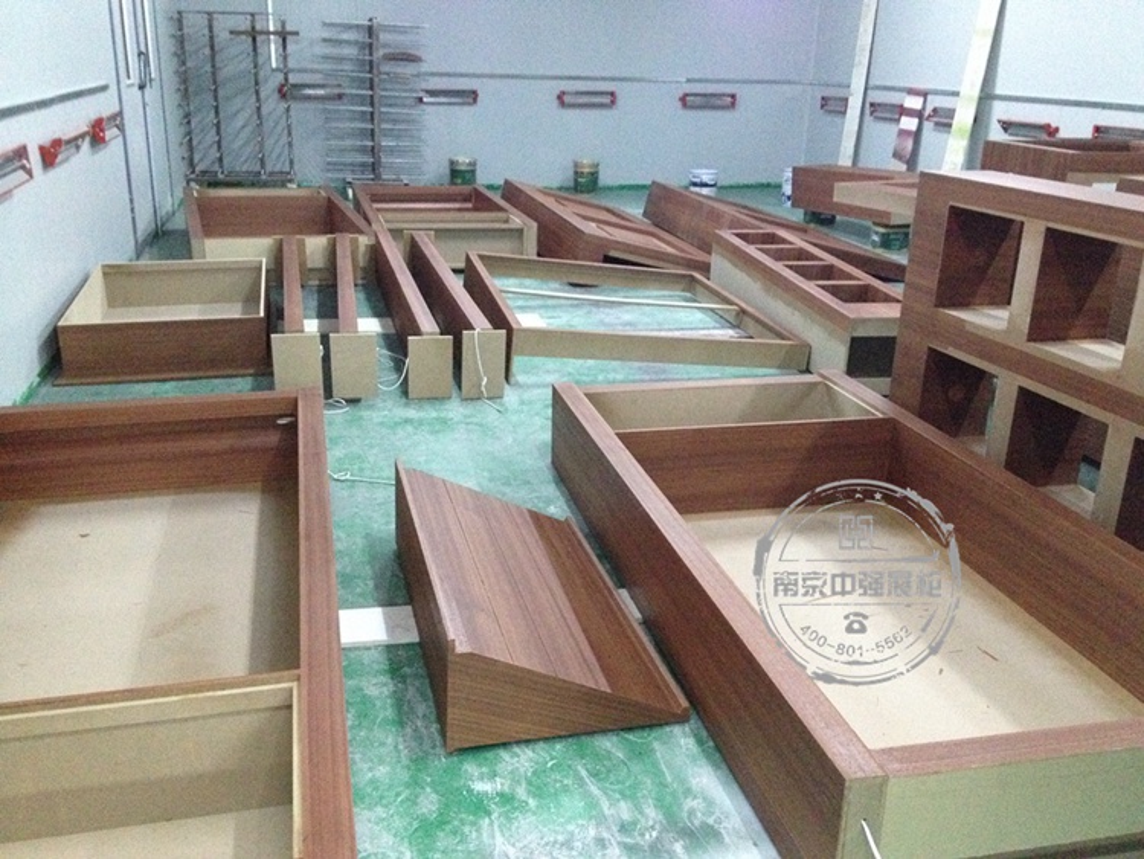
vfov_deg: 40.7
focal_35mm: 35
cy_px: 430
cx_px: 572
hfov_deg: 52.6
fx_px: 1157
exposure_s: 1/15
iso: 800
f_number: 2.4
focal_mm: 4.28
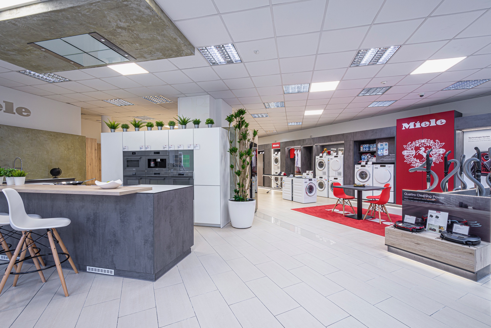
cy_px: 164
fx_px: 205
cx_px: 246
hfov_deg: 100.4
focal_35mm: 15
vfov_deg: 77.3
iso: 100
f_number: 8
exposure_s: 1/3
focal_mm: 10
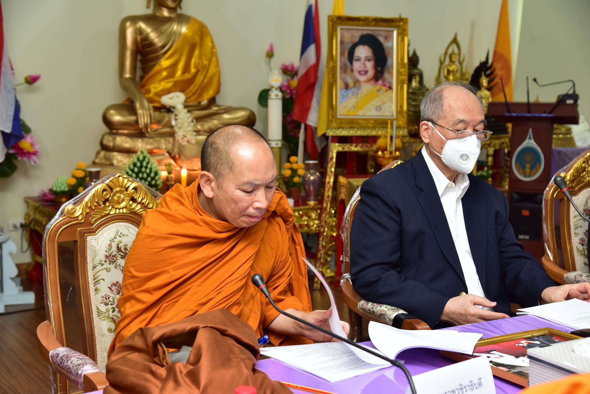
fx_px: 902
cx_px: 295
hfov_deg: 36.2
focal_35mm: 55
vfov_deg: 24.6
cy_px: 197
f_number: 5.6
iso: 1000
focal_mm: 55
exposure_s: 1/100
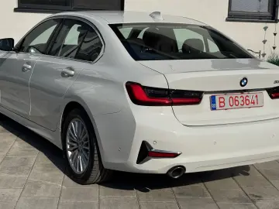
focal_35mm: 48
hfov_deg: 39.7
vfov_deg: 30.3
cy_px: 104
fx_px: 387
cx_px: 140
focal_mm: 6.76
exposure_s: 1/12500
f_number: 1.78
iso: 80
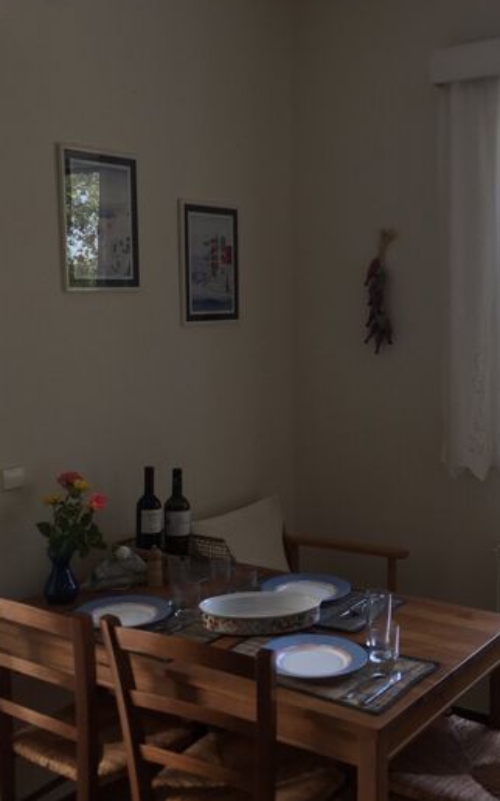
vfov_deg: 47.2
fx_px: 917
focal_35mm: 42
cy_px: 396
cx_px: 286
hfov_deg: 30.5
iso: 32
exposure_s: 1/100
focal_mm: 4.15
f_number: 2.2
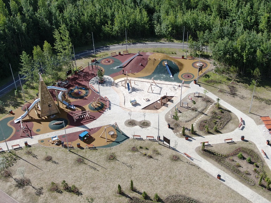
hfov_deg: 41.3
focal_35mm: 46
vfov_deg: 31.5
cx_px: 136
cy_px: 102
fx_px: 360
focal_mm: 8.06
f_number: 3.7
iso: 100
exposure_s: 1/500
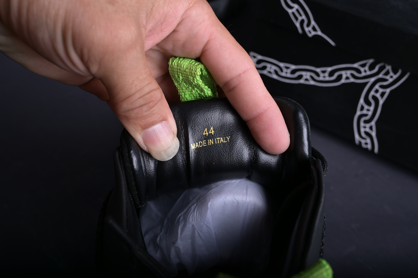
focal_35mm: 34
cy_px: 139
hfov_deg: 55.8
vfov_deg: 38.8
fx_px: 395
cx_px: 209
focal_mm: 34
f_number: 9
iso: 100
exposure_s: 1/250
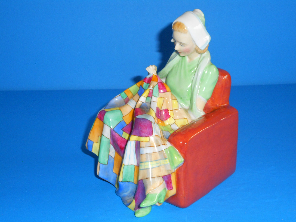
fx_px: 573
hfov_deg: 29.0
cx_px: 148
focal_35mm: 67
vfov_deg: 21.9
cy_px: 111
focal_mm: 12
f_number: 5.3
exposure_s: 1/60
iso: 200
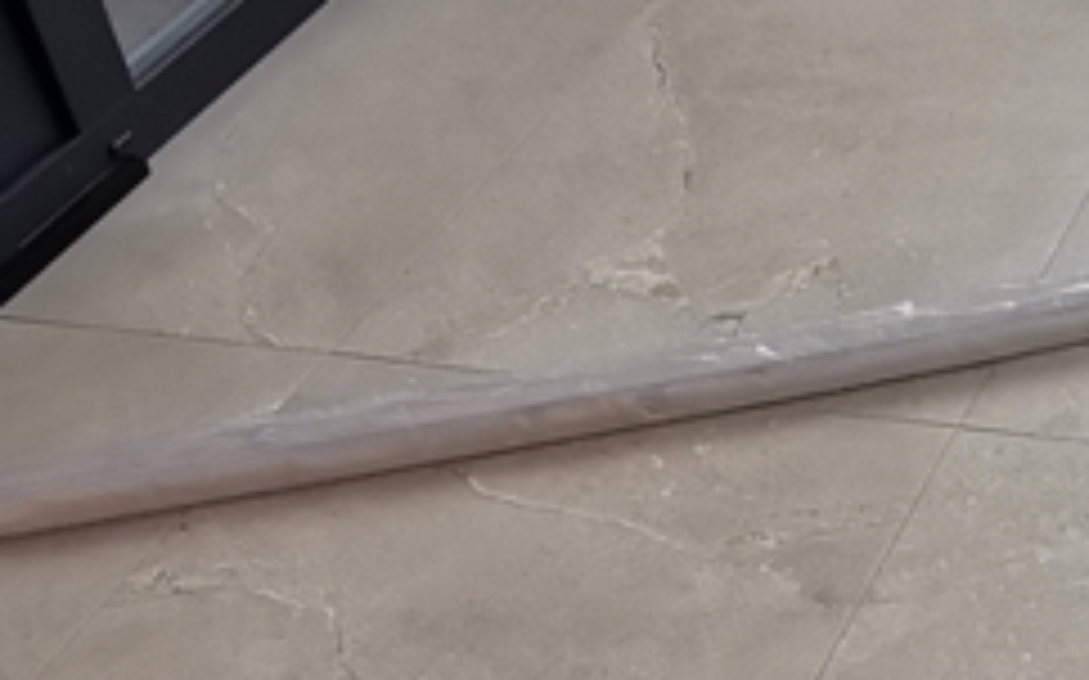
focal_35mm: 84
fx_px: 2492
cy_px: 540
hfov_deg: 22.5
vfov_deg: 15.4
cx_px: 1336
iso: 50
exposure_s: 1/167
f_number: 2.2
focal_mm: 2.35
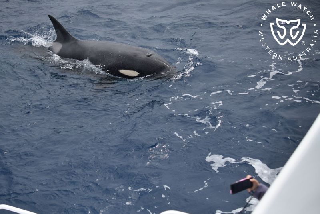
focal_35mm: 60
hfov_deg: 33.4
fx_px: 533
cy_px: 107
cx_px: 160
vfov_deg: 22.6
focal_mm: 60
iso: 900
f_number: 4.5
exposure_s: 1/8000
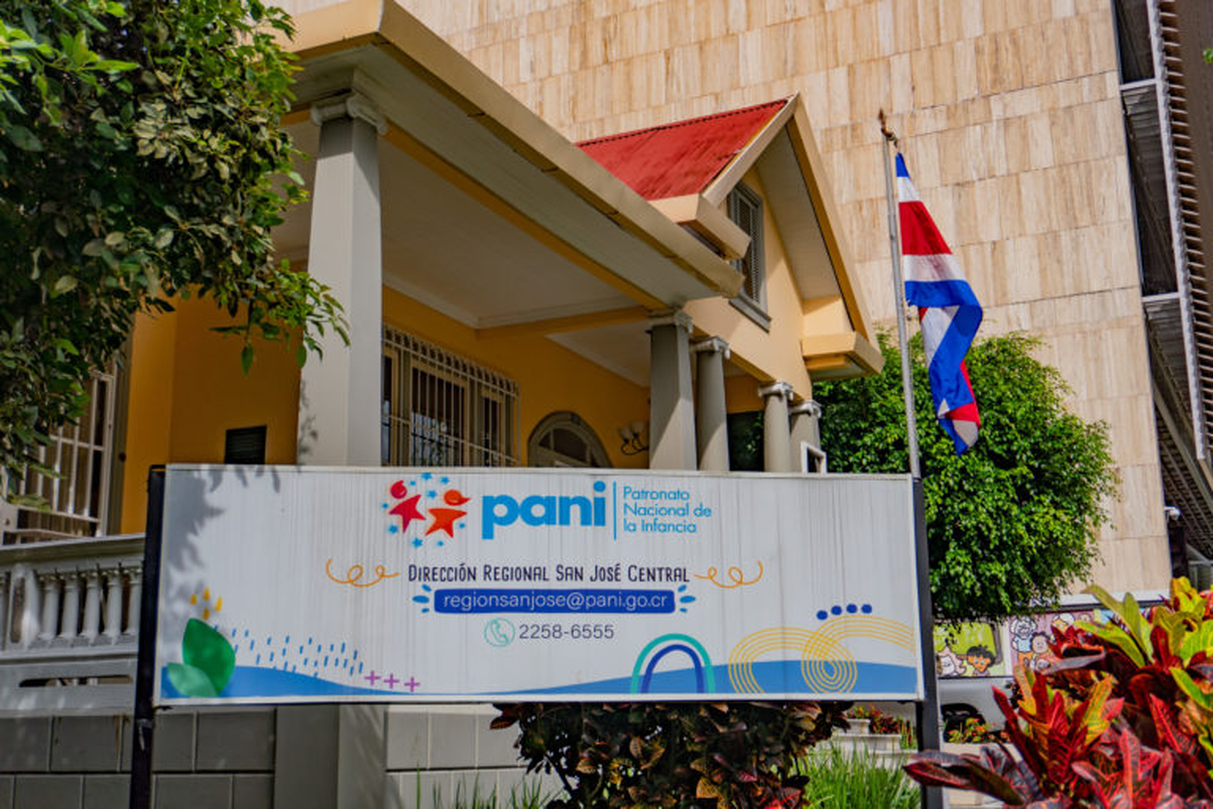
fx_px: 1415
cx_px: 606
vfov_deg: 31.9
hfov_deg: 46.4
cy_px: 404
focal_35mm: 42
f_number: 5
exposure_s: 1/640
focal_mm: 28
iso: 100
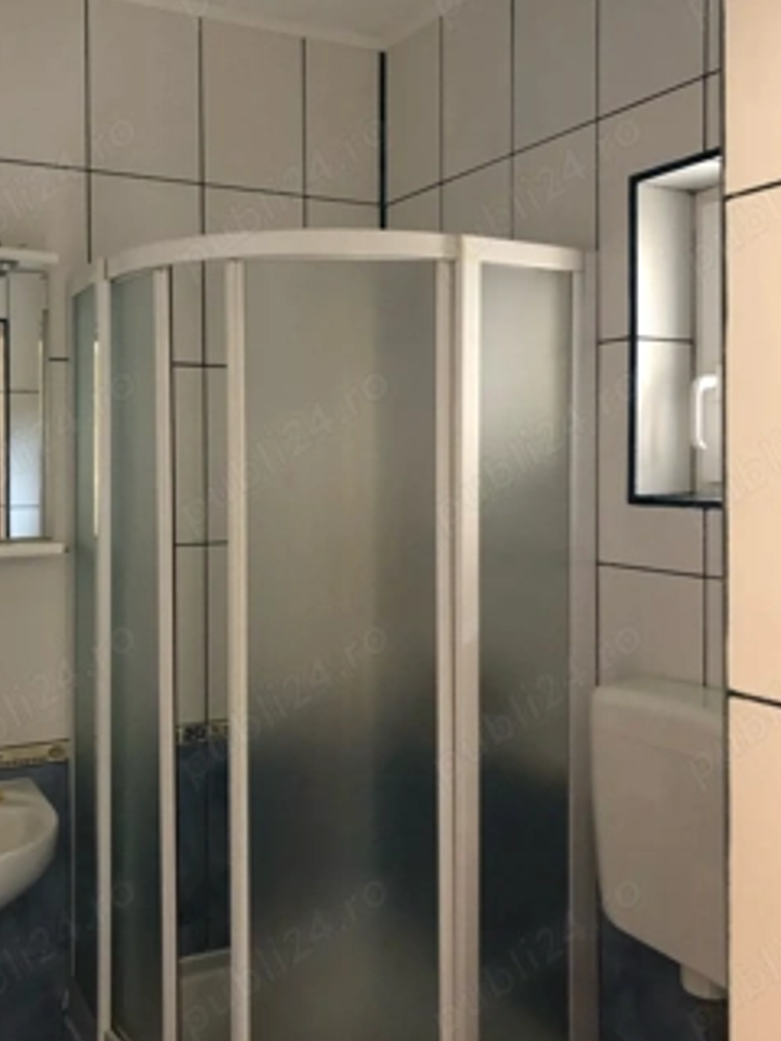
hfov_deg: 40.6
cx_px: 348
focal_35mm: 35
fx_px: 1053
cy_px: 488
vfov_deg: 52.6
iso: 100
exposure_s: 1/9
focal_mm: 3.99
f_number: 1.8
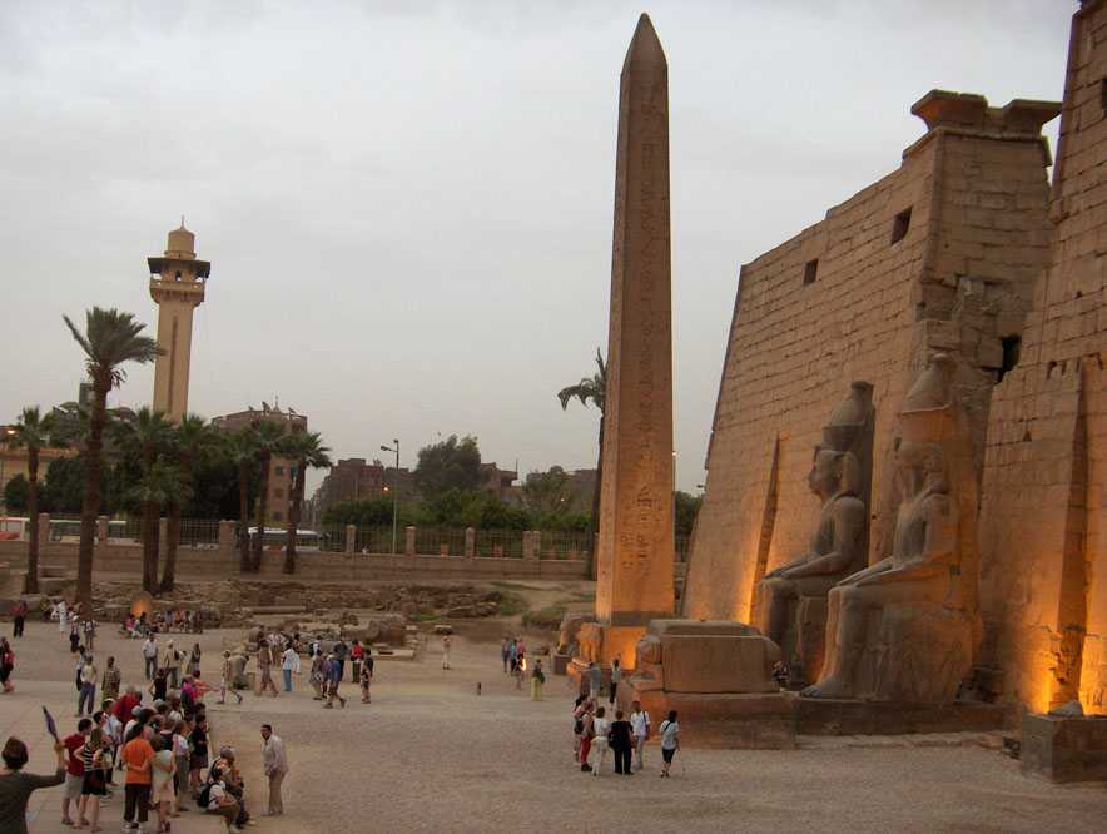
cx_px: 554
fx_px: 1249
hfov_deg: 47.8
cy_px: 417
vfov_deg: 36.9
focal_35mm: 39
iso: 200
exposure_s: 1/53
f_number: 2.8
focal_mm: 8
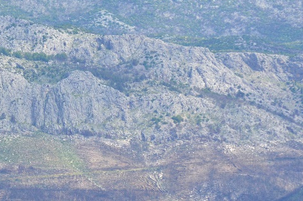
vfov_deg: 3.8
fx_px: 3014
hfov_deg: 5.7
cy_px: 167
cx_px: 55
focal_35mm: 359
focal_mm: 116
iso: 800
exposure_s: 1/5000
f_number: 4.8
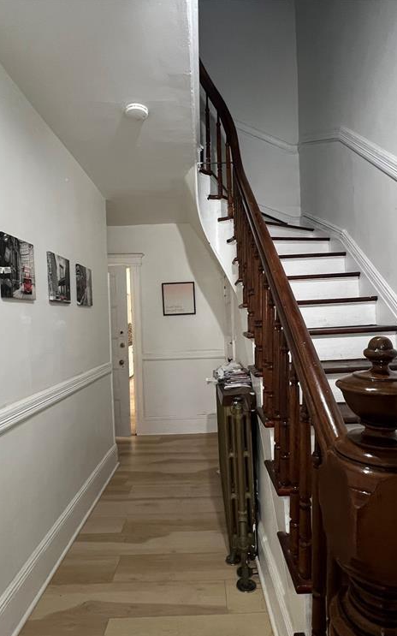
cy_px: 327
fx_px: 329
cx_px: 210
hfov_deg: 62.1
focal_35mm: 19
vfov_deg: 88.0
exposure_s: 1/60
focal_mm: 1.57
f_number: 1.8
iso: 320
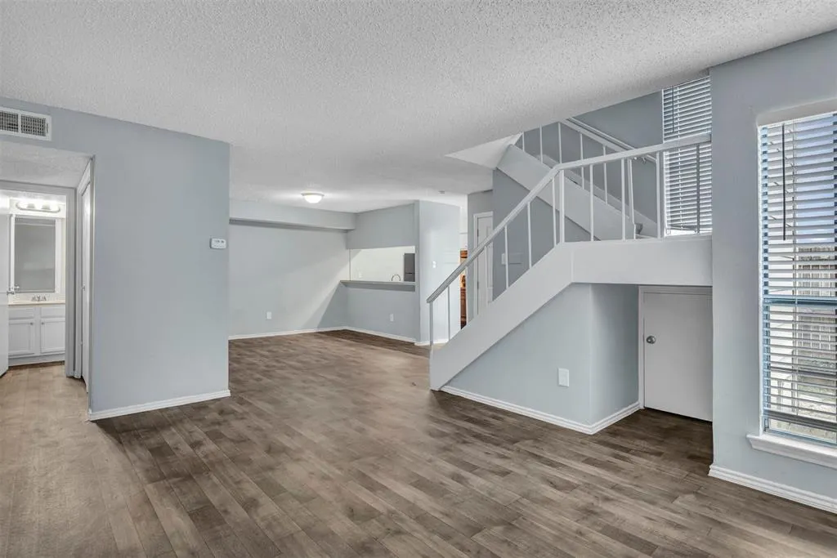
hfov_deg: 90.0
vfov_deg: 67.4
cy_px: 279
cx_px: 418
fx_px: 419
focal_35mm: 18
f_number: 7.1
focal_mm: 18
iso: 320
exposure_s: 1/4
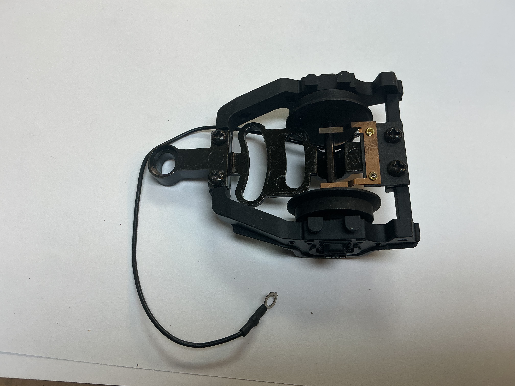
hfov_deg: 61.7
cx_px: 258
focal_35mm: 29
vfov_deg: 48.2
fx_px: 431
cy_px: 193
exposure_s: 1/120
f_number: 1.8
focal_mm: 3
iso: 40
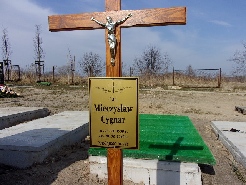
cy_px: 92
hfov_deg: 63.4
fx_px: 199
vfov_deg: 49.7
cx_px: 123
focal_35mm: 28
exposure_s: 1/160
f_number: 10.8
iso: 80
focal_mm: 5.1
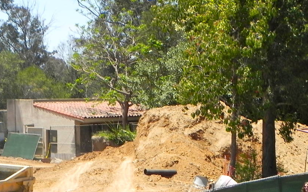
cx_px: 103
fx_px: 705
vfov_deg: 15.5
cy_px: 123
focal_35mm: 84
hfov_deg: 24.5
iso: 160
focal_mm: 7.3
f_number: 6.3
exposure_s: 1/306
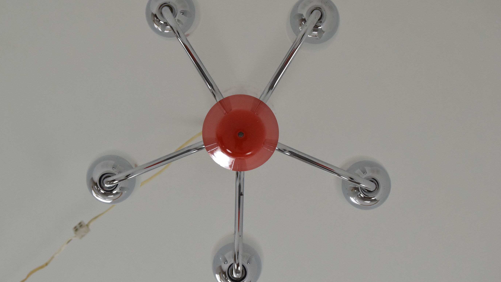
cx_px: 232
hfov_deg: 22.5
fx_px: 1256
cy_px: 142
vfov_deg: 12.8
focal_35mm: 95
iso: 1600
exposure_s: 1/250
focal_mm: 55
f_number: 8
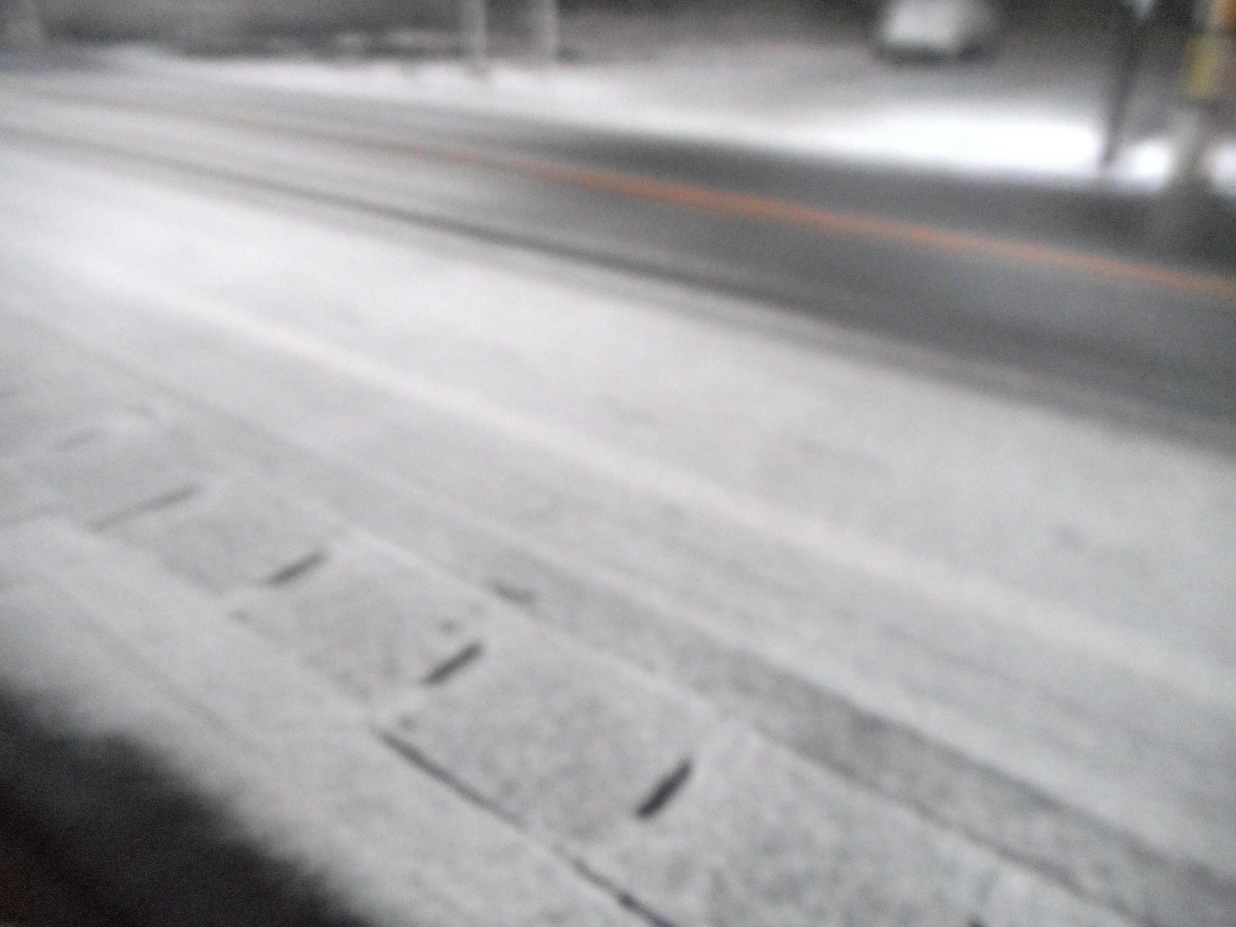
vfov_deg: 54.9
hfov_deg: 69.4
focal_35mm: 25
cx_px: 618
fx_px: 893
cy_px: 464
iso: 800
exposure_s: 1
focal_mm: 4.5
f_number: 3.7
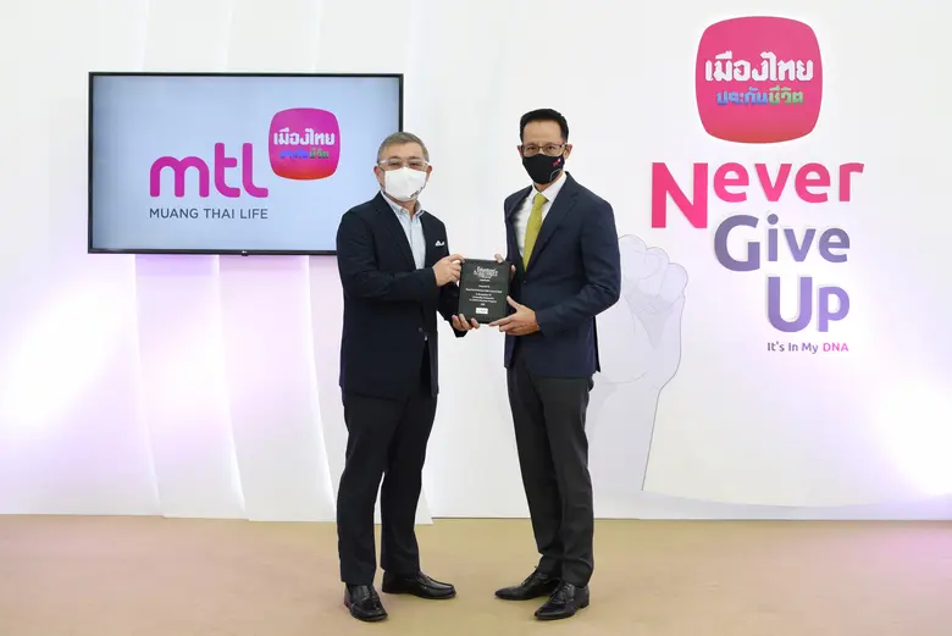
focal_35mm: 32
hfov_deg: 58.7
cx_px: 476
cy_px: 318
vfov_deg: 41.2
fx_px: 847
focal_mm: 32
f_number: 4
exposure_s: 1/200
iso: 320
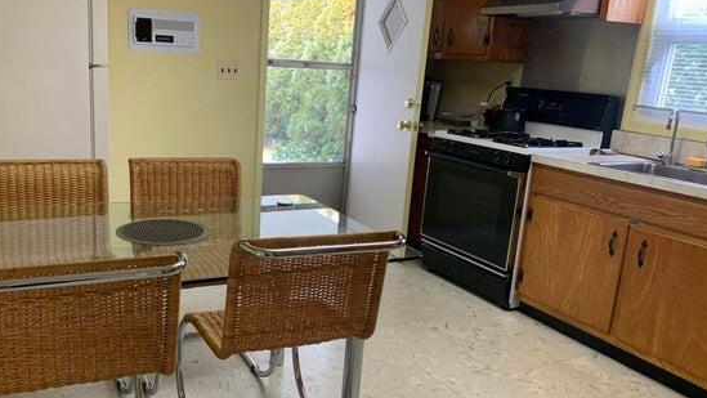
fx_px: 619
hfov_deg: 59.2
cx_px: 301
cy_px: 214
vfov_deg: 35.6
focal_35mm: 33
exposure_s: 1/60
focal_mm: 4.25
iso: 160
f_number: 1.8
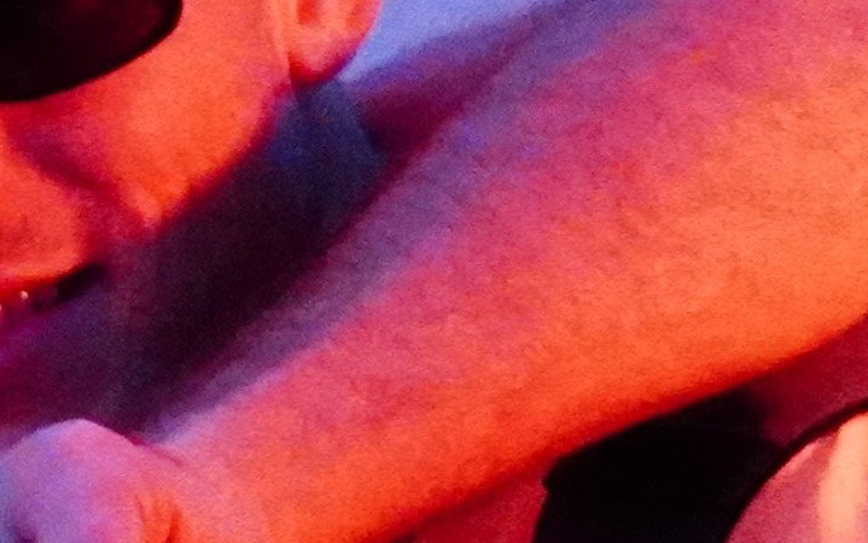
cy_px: 402
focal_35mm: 361
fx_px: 8543
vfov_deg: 3.6
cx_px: -569
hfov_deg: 5.7
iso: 10000
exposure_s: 1/250
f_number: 4.5
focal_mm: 30
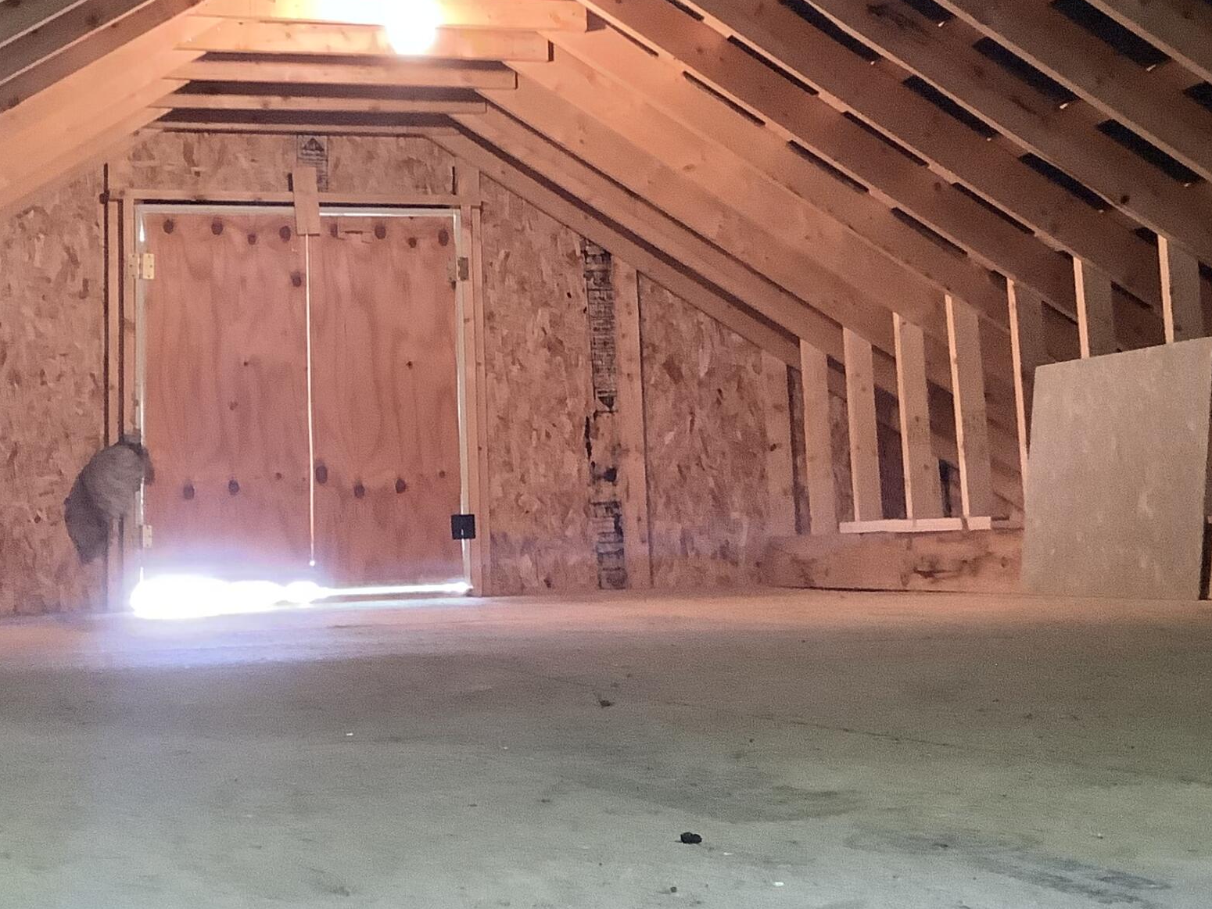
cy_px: 220
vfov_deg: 24.1
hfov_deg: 32.1
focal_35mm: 60
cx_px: 532
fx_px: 2101
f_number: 2.4
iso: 640
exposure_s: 1/25
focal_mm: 3.3
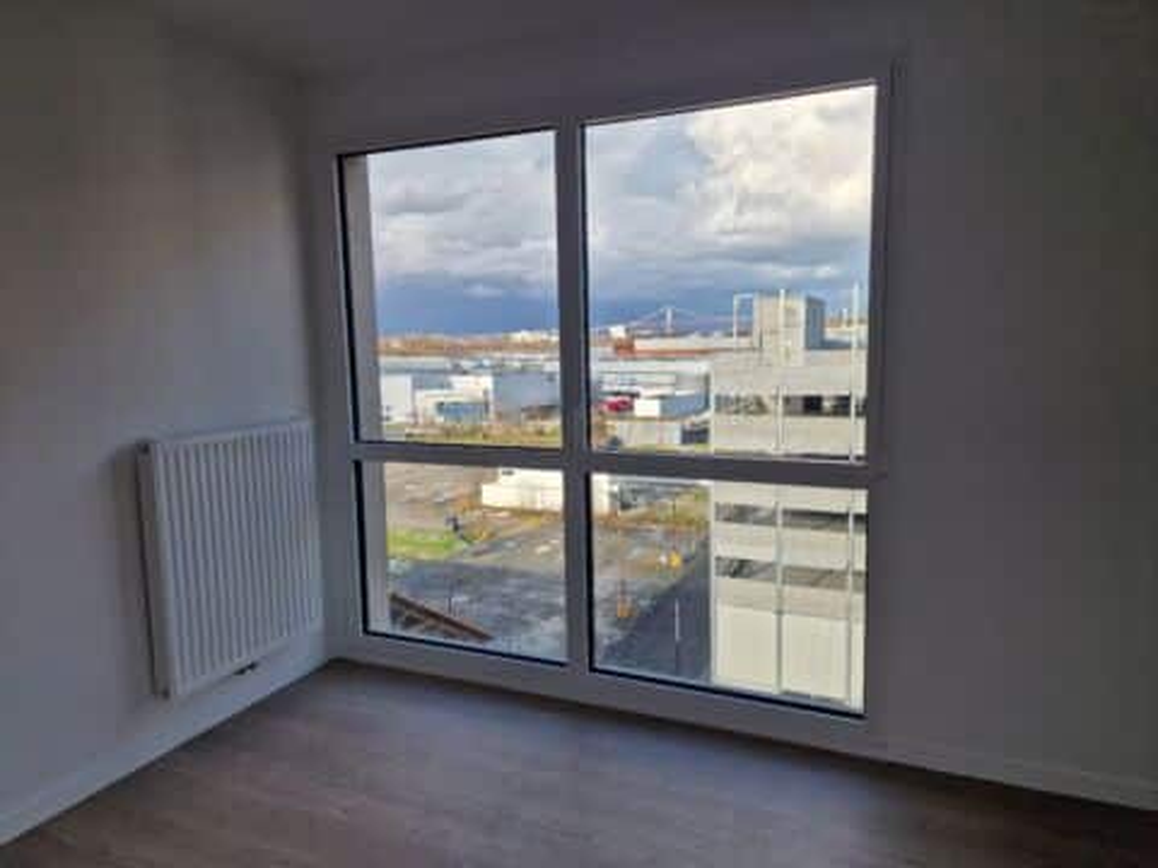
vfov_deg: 58.9
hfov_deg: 73.9
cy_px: 434
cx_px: 579
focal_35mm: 23
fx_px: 769
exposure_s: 1/414
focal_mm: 6.4
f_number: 1.8
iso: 50
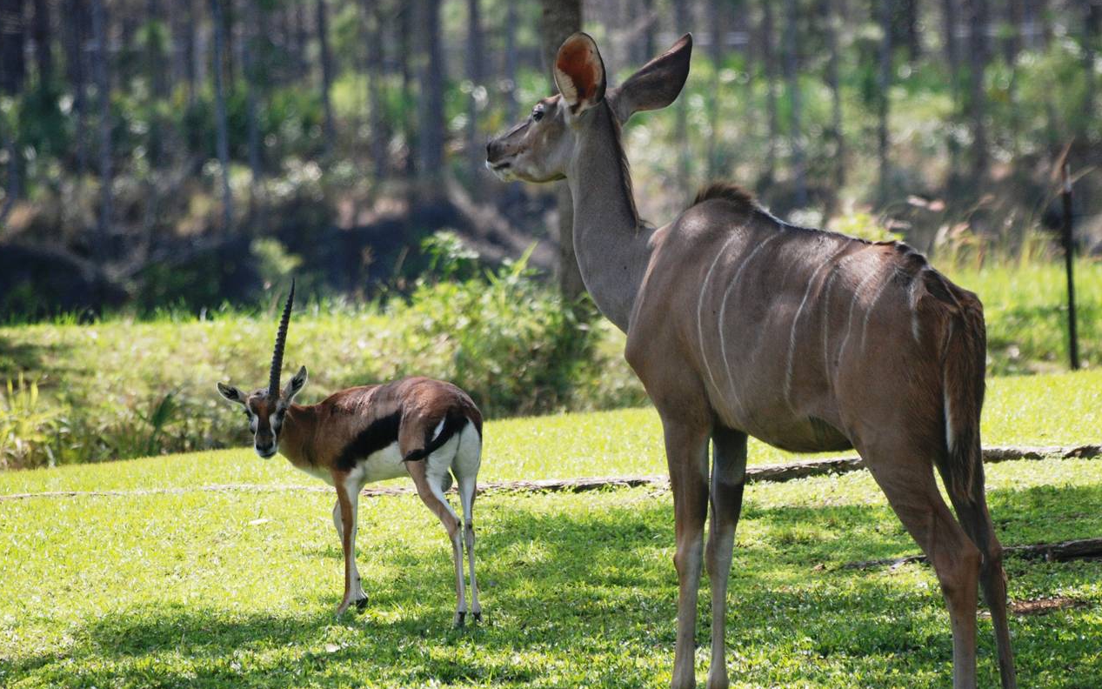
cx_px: 644
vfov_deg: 2.8
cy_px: 415
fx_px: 13936
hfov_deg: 4.5
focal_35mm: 464
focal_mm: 240
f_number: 5.3
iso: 400
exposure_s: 1/800
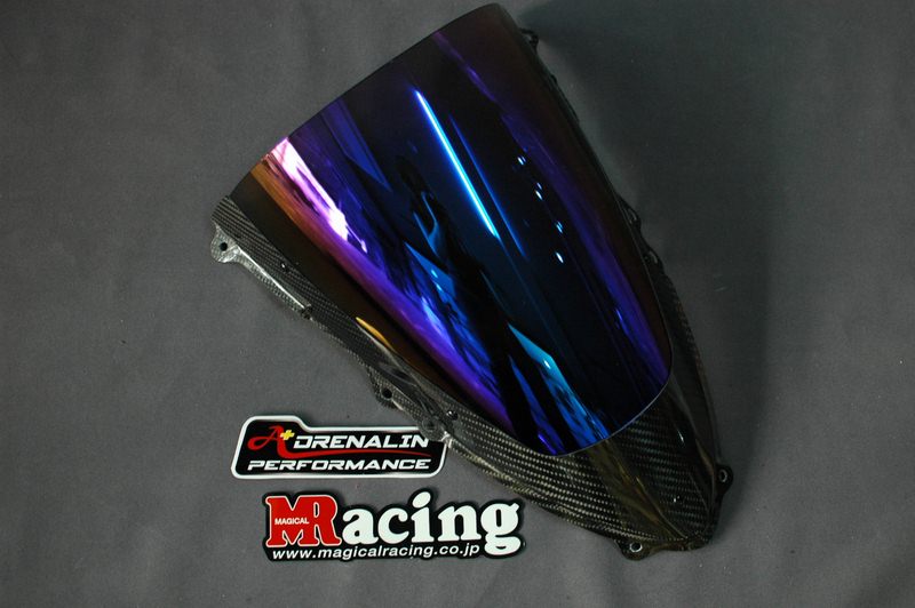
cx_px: 458
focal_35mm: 52
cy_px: 304
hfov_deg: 37.9
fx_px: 1333
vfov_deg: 25.7
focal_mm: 35
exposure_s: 1/40
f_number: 2.8
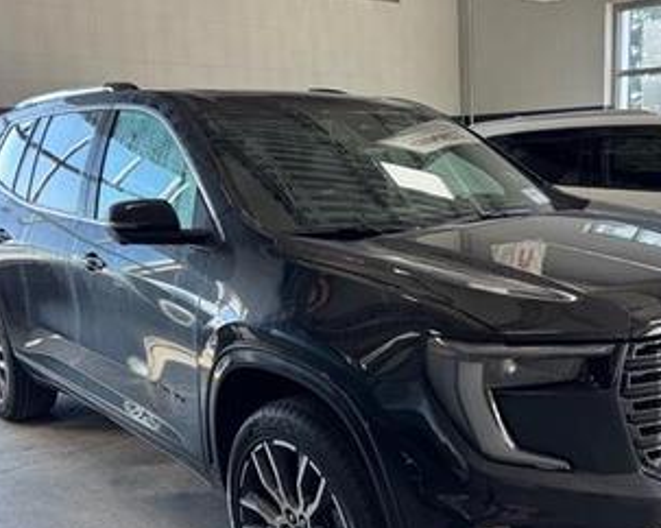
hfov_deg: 45.9
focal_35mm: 39
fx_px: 762
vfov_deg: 38.1
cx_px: 460
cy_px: 305
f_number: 1.78
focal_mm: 6.76
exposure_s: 1/120
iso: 80
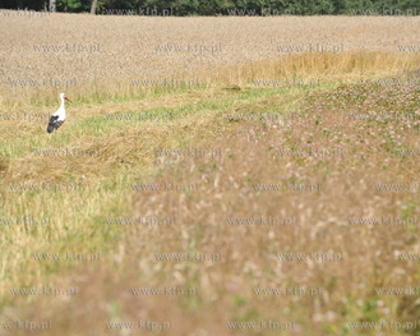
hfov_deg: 8.5
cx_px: 234
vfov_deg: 6.8
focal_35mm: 228
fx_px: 2833
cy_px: 169
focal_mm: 200
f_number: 6.3
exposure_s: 1/1000
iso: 320
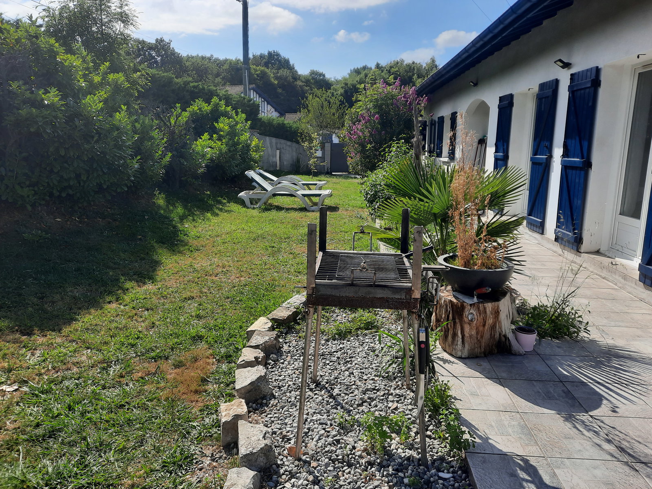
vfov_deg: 54.9
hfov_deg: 69.4
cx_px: 326
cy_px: 244
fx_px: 471
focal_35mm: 25
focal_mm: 4.6
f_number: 2
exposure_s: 1/750
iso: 32
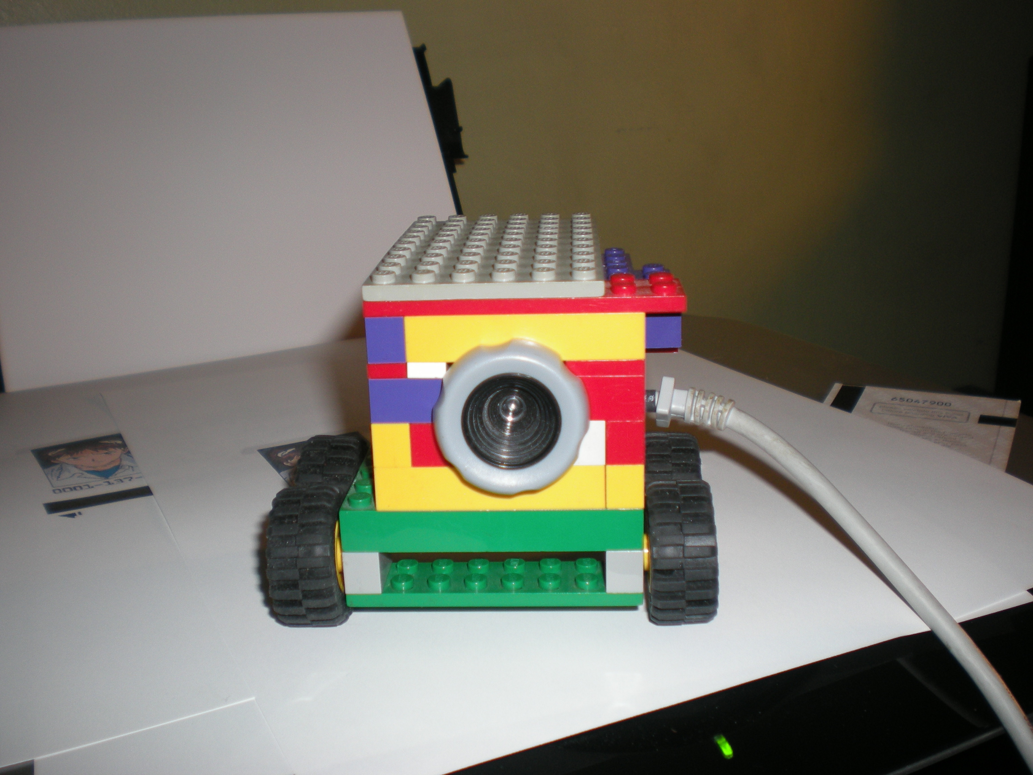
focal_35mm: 38
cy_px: 388
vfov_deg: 37.7
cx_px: 516
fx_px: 1134
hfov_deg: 49.0
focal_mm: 6.3
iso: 64
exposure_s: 1/60
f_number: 3.1
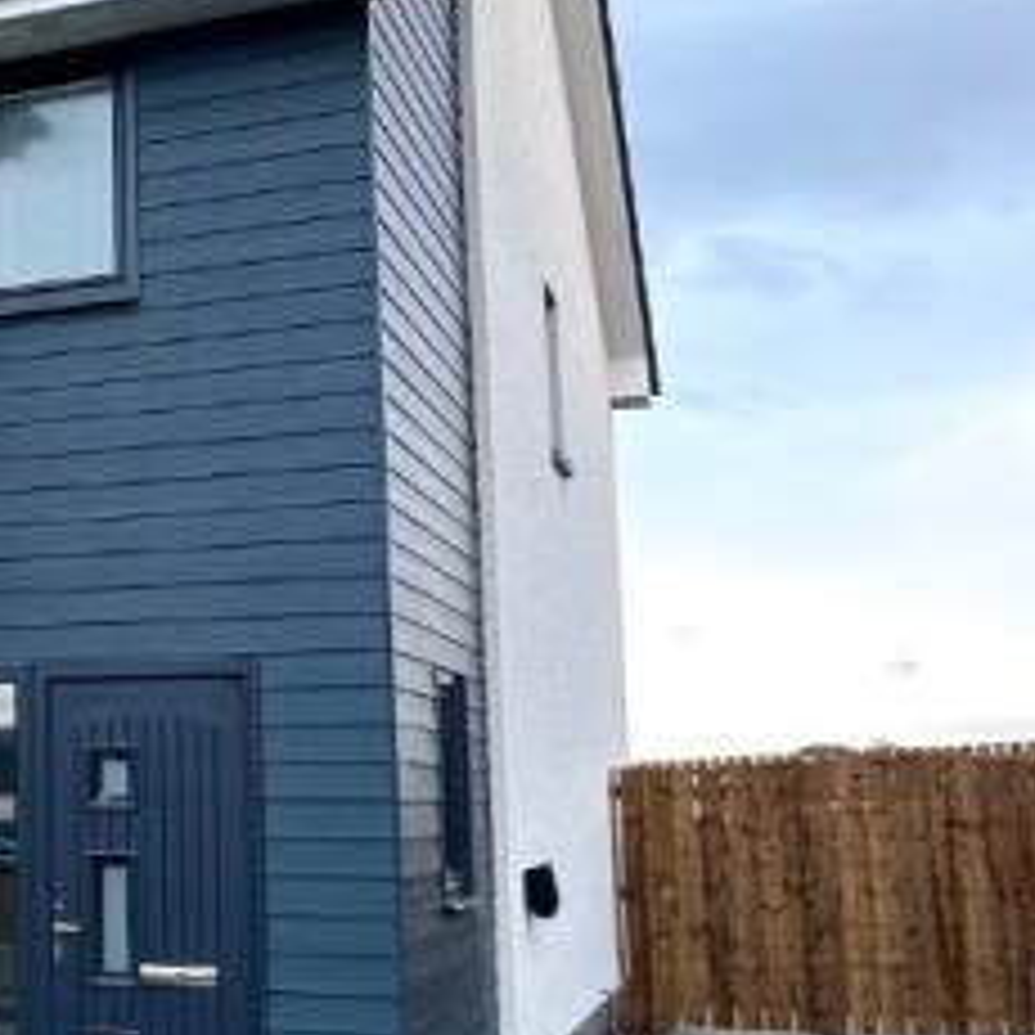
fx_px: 1861
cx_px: -76
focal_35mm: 55
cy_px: 518
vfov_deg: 31.1
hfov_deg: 28.5
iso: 64
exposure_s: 1/99
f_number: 2.2
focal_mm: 2.22
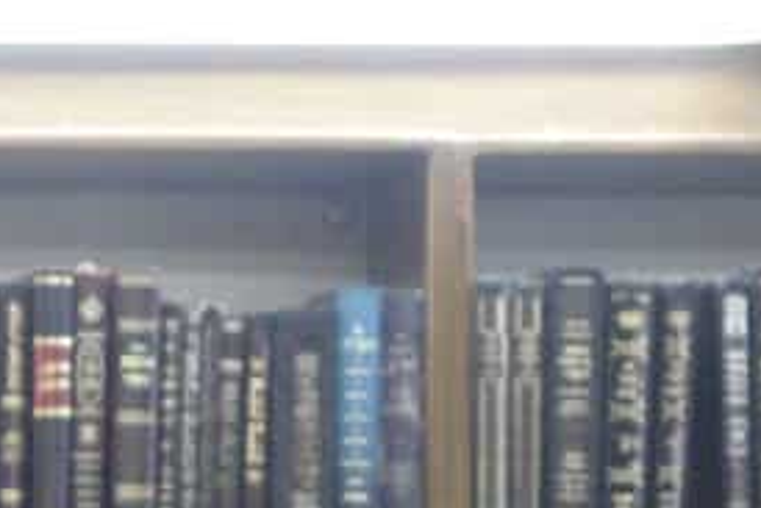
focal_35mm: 582
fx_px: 12309
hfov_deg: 3.5
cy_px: 1140
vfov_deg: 2.4
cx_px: -189
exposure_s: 1/200
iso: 3200
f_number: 5.6
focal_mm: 78
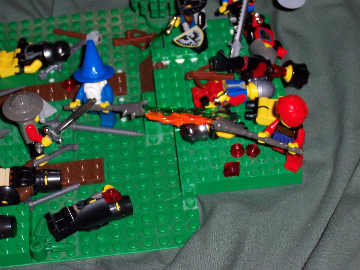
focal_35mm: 129
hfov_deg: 15.3
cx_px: 180
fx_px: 1342
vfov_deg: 11.5
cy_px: 135
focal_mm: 20
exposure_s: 1/125
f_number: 4.8
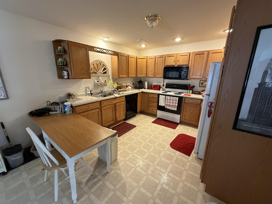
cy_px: 102
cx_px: 136
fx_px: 110
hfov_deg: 102.1
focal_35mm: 14
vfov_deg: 85.7
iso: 640
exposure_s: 1/60
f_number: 2.2
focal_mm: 2.22
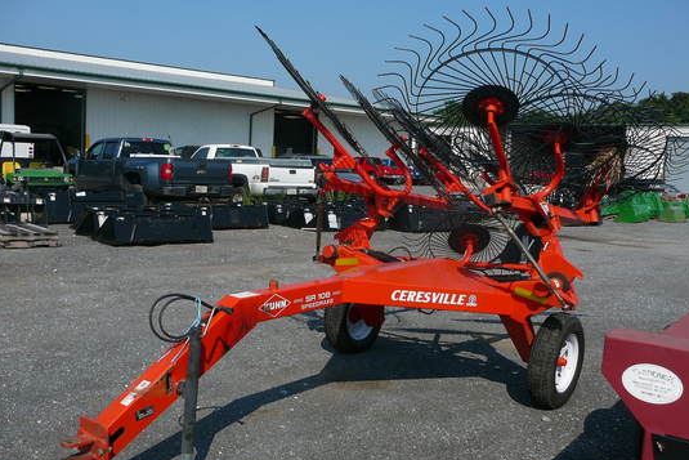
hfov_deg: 51.9
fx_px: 708
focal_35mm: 37
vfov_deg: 36.0
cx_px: 345
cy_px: 241
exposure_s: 1/640
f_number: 5
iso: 80
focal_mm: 5.2
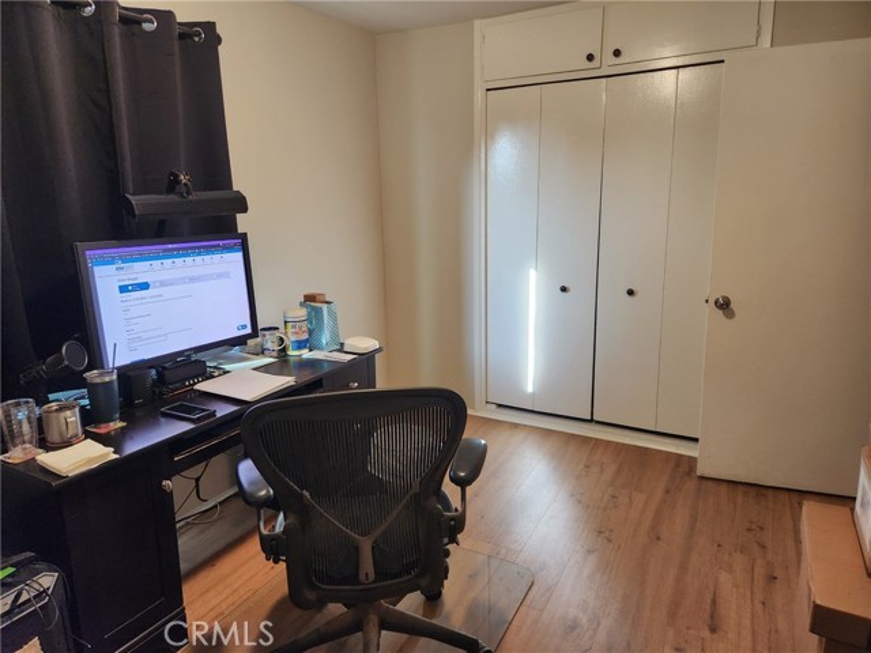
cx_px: 436
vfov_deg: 58.9
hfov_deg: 73.9
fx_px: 579
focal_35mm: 23
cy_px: 326
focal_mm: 5.4
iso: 250
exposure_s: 1/120
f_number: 1.8
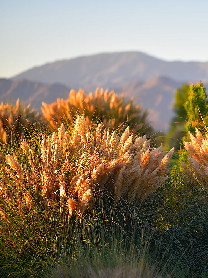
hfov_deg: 8.8
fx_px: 1339
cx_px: 221
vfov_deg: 11.8
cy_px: 144
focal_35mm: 167
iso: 100
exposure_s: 1/1000
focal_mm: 105
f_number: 1.4
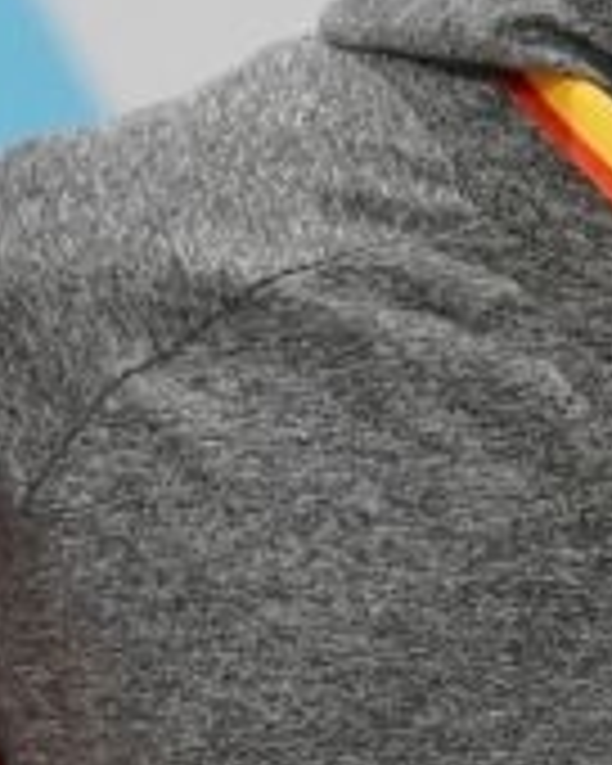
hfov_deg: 1.1
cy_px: 630
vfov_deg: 1.3
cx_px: 140
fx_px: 32467
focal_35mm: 1434
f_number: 2.8
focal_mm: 144
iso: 1000
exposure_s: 1/250
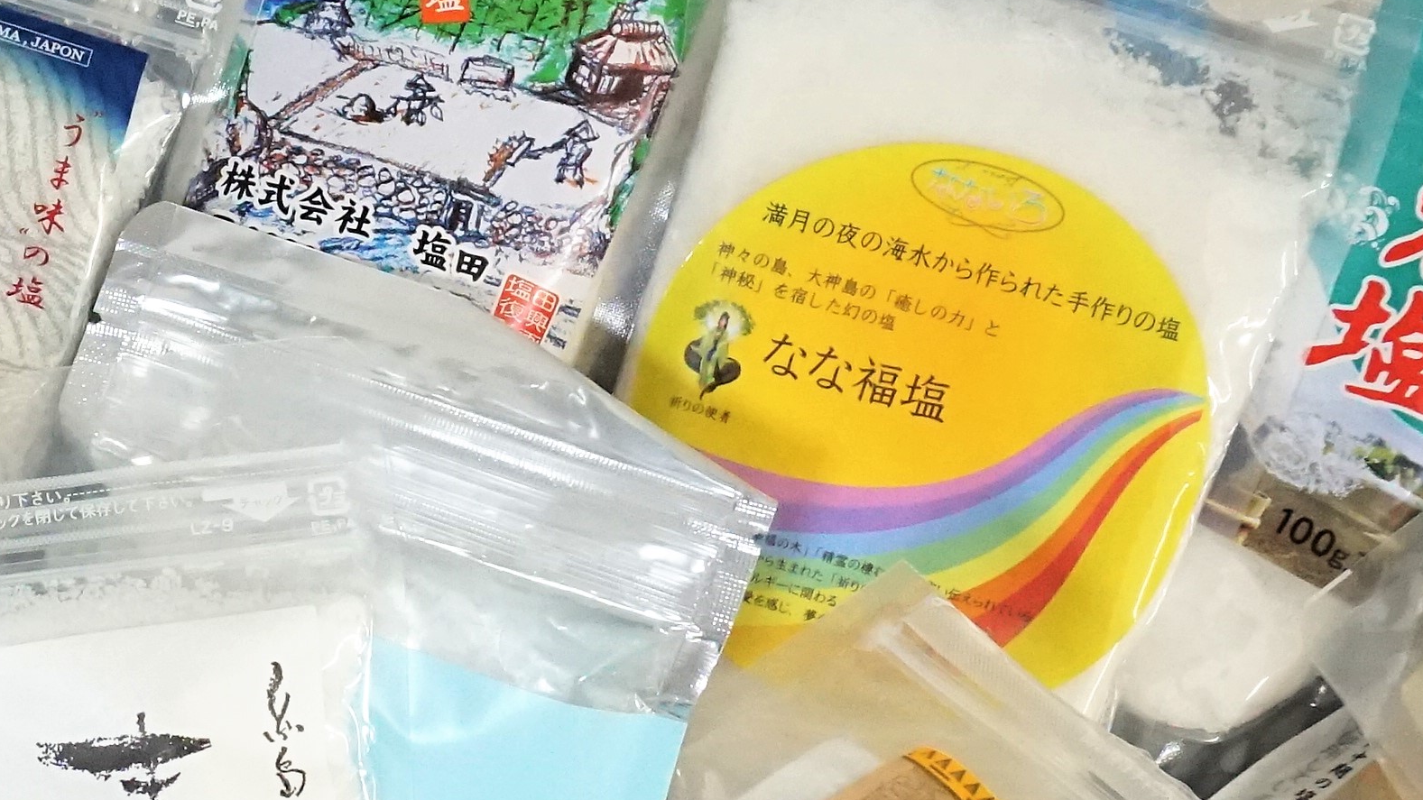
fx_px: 3396
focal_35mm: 90
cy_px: 389
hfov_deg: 22.1
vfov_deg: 13.4
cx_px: -237
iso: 2500
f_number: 6.3
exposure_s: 1/60
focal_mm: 16
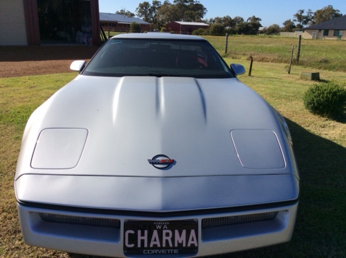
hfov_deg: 55.4
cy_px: 129
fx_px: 329
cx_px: 173
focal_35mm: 33
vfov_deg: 42.8
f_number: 2.4
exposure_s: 1/2045
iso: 32
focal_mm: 3.3
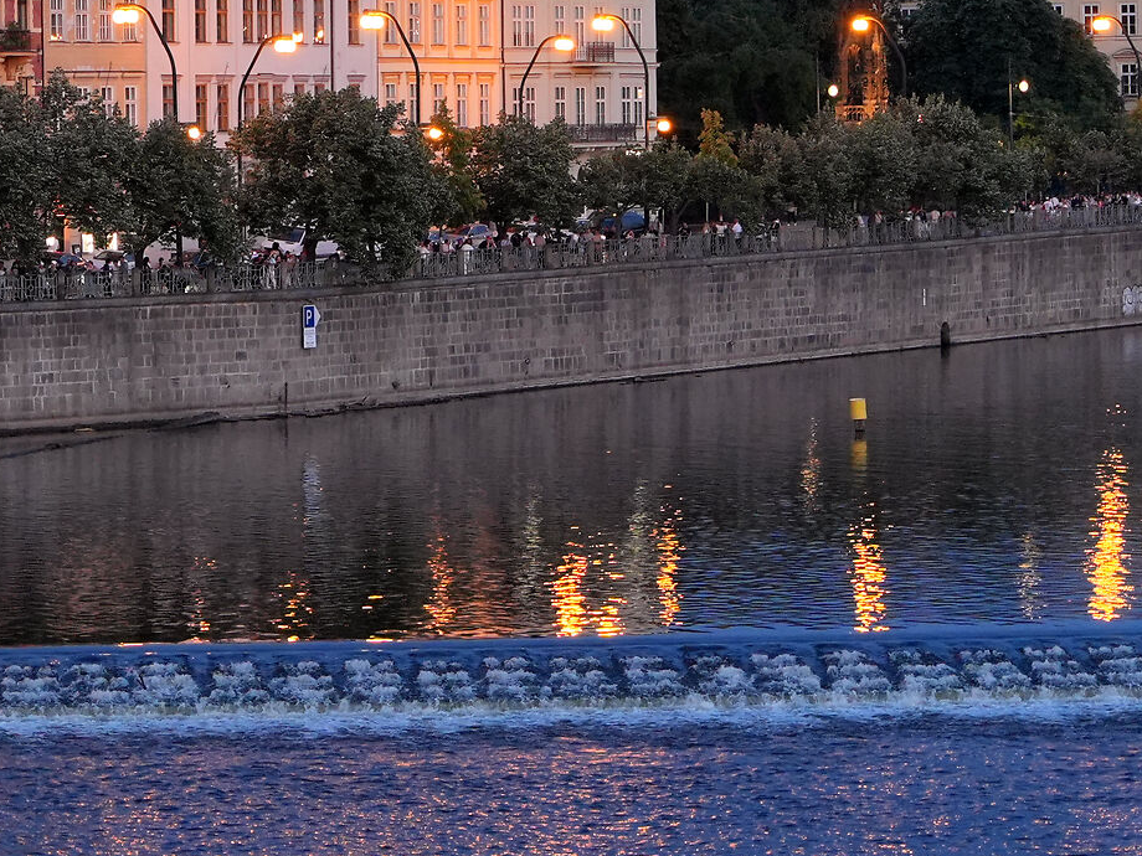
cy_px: -38
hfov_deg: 11.6
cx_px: 221
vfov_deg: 8.7
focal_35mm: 169
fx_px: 5584
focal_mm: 45
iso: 800
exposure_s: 1/100
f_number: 2.8
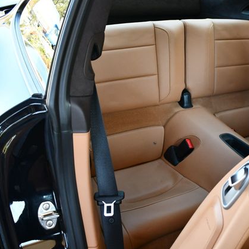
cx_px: 181
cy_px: 124
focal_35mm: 47
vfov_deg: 36.1
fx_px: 382
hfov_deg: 35.4
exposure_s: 1/250
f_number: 3.5
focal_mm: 18
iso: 640
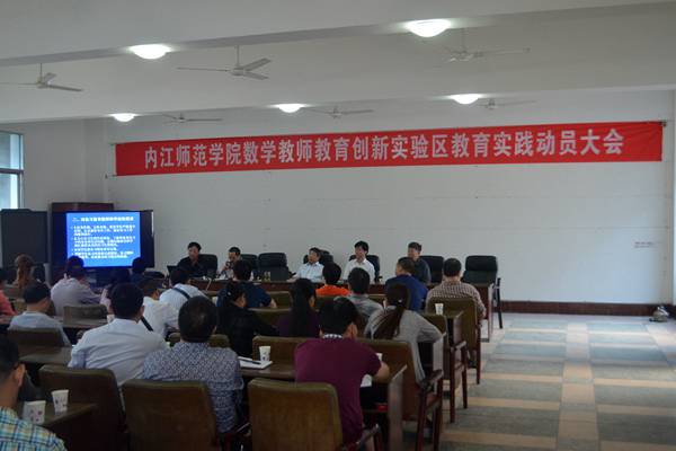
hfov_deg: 49.6
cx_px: 338
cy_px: 226
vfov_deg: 34.2
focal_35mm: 39
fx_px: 732
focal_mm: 26
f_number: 4.2
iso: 800
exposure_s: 1/40
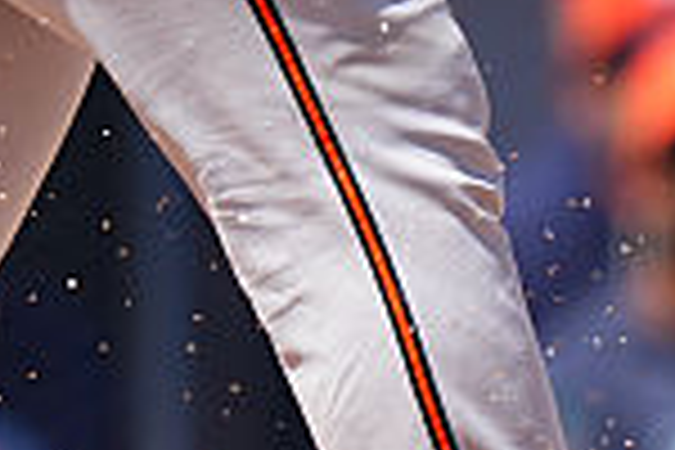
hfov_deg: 0.8
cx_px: 122
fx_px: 51296
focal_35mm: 2736
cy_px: -353
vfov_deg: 0.5
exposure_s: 1/4000
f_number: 2.8
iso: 250
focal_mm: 400
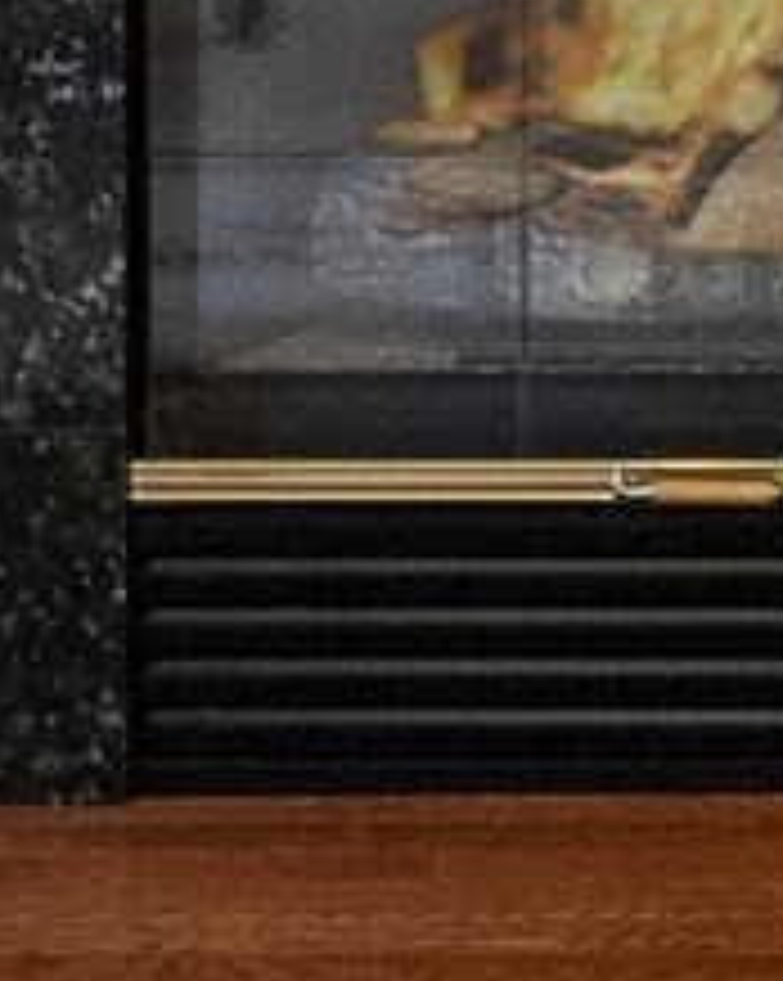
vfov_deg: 8.7
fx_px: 6150
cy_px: -940
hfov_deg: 7.3
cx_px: 702
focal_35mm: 212
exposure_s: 1/60
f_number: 5.6
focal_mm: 24
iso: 1000
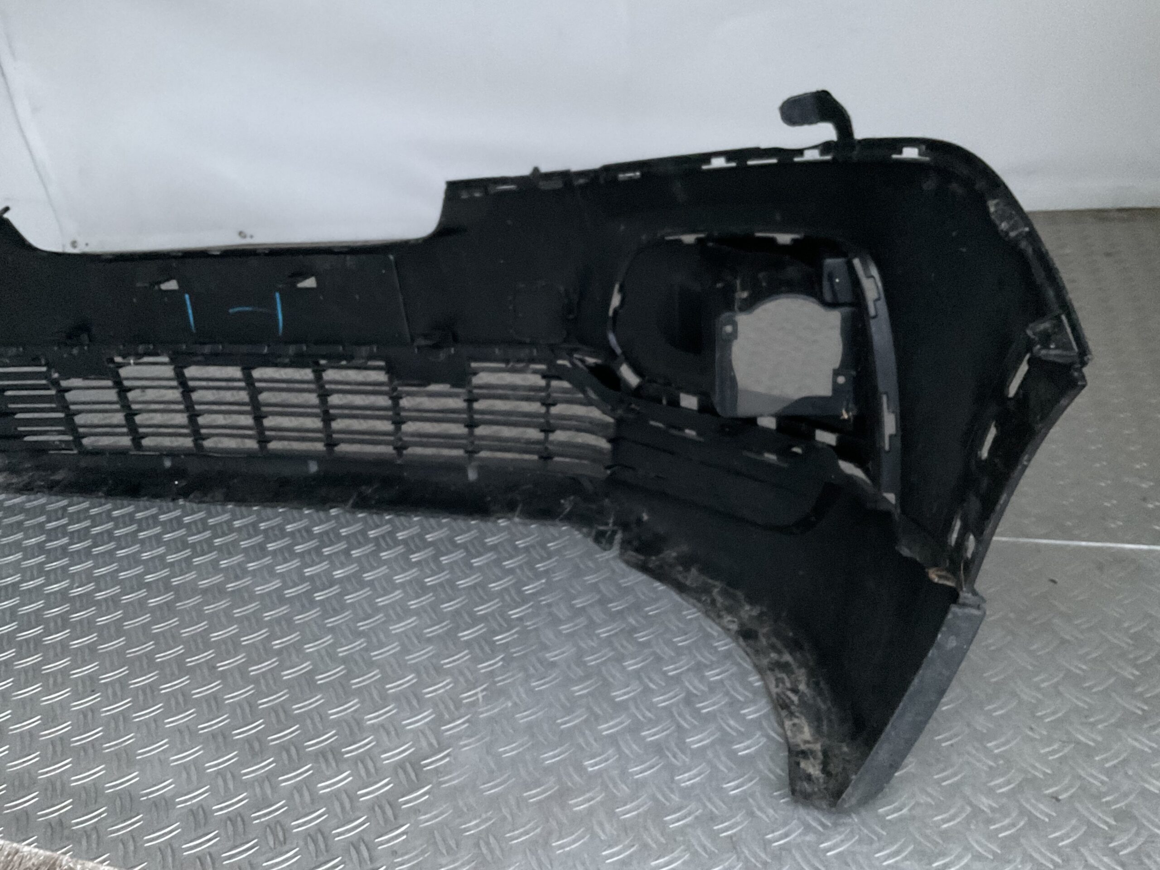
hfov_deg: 61.7
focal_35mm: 29
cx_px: 580
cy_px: 435
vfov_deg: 48.2
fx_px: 972
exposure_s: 1/20
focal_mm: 3
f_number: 1.8
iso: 500
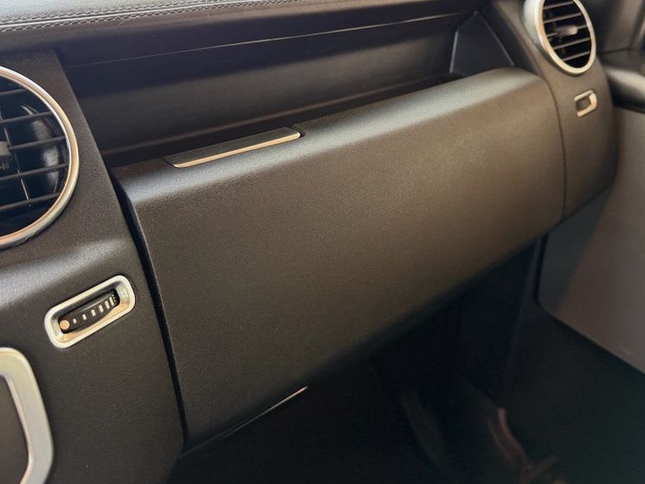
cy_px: 202
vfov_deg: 42.8
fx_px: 615
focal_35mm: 33
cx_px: 360
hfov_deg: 55.2
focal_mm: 6.76
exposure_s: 1/60
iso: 250
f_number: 1.78
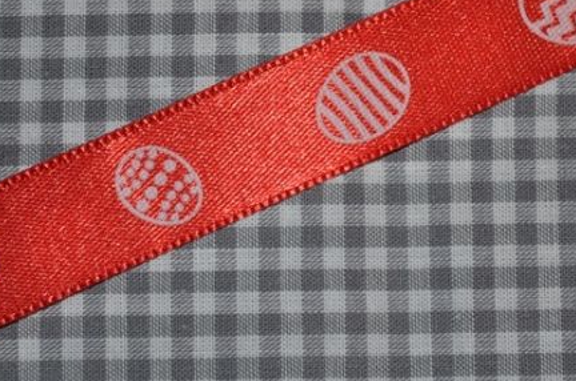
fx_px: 2441
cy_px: 106
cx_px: 324
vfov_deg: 8.9
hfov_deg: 13.5
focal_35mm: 153
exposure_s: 1/60
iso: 250
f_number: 5.6
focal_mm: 55
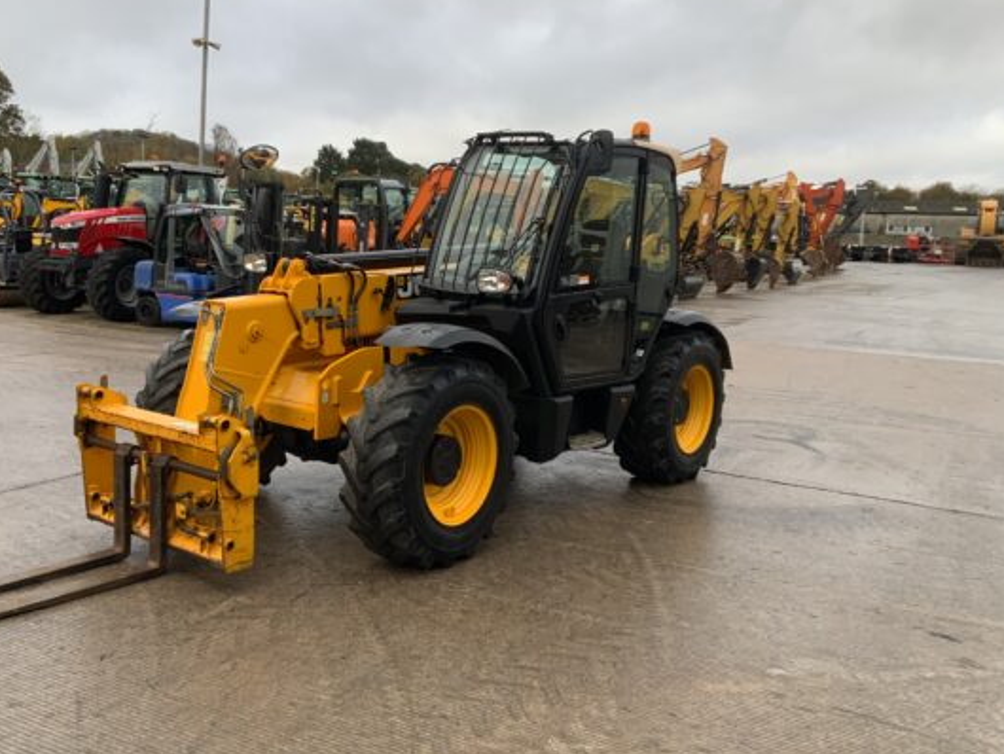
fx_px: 1016
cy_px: 341
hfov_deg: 52.4
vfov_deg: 40.7
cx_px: 419
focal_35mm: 35
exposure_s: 1/122
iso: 25
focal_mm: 3
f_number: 1.8
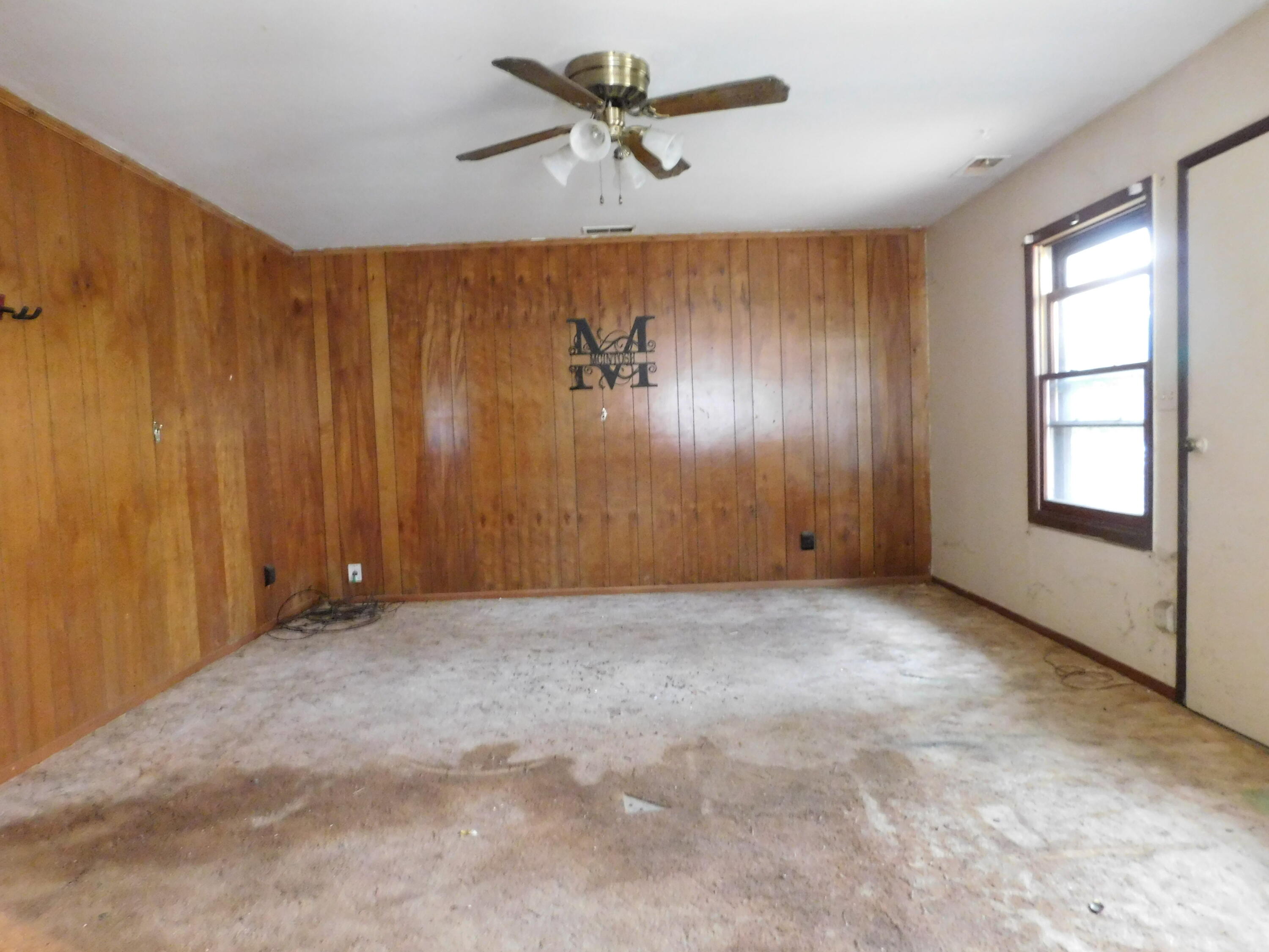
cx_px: 634
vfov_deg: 58.9
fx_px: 843
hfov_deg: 73.9
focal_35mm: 23
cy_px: 476
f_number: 3
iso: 800
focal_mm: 4
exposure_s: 1/4
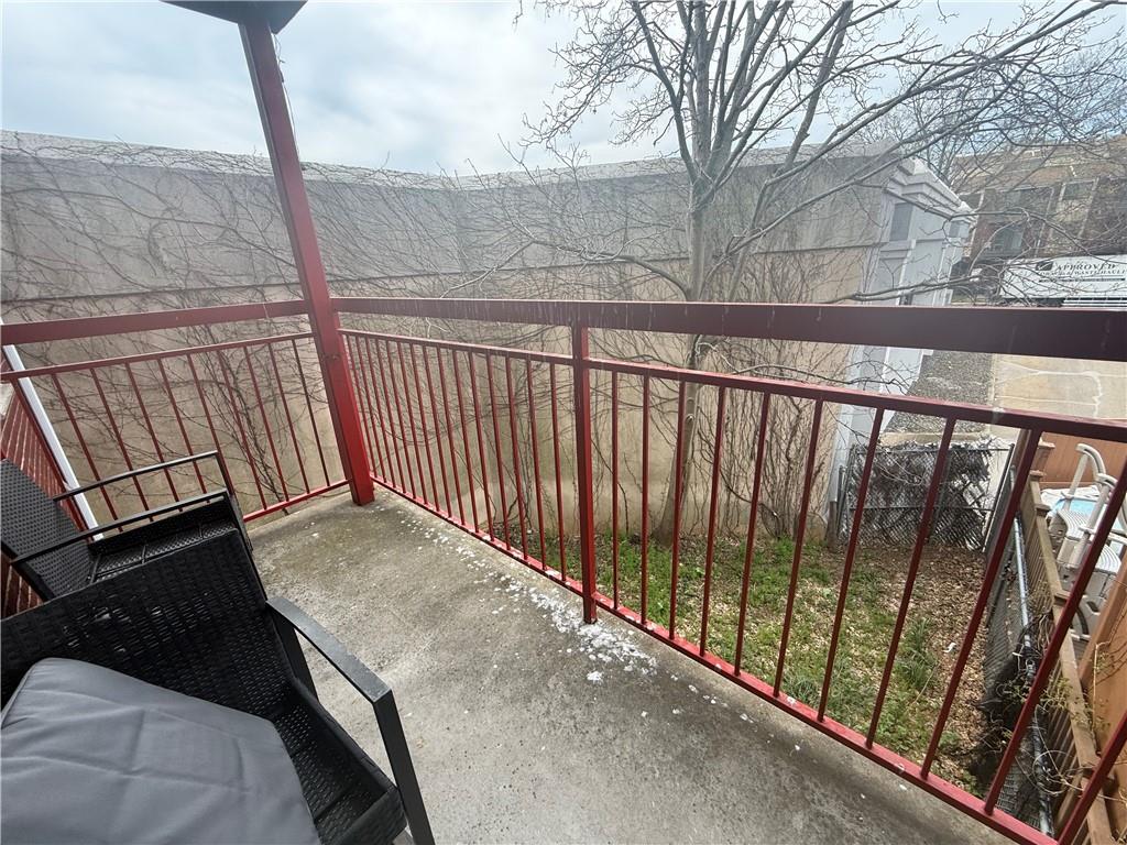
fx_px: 456
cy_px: 422
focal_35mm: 14
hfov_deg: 102.1
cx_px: 564
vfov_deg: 85.7
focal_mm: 2.22
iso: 50
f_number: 2.2
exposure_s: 1/276
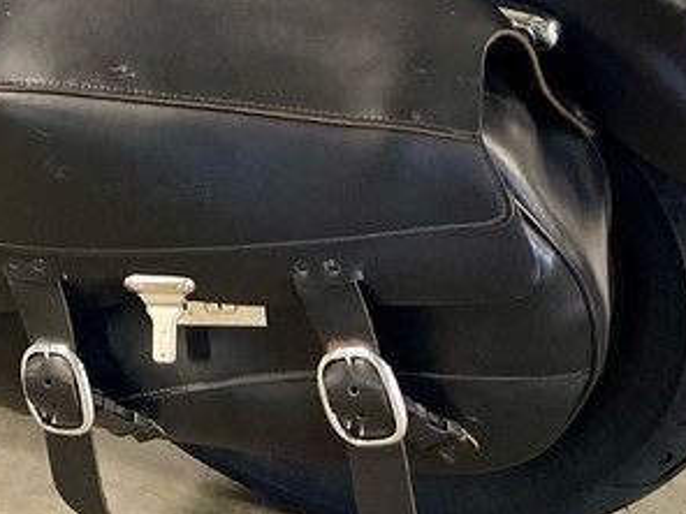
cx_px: -176
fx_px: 1784
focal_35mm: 90
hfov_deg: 20.2
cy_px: -206
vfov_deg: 15.4
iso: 200
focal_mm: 5.1
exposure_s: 1/50
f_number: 1.6
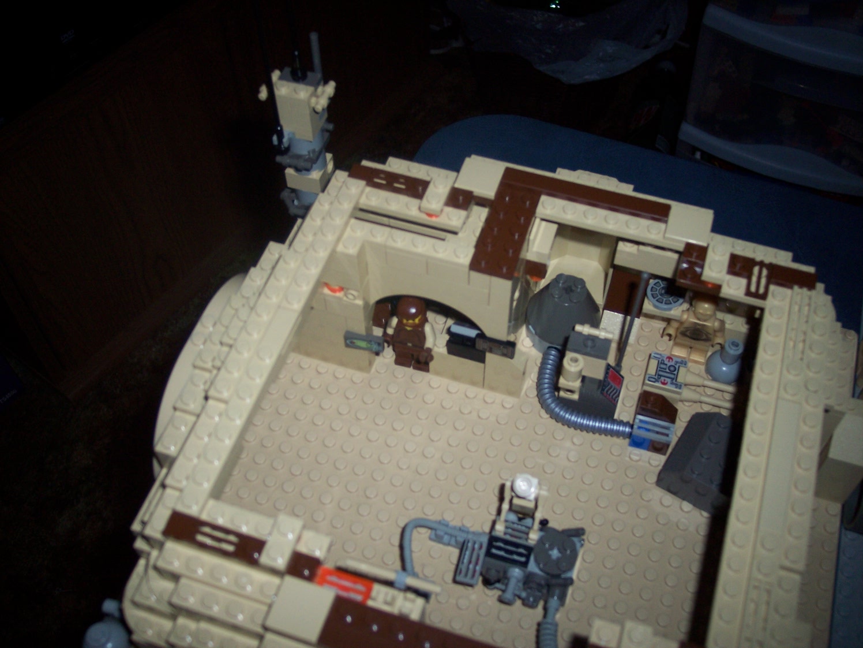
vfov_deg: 36.8
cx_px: 432
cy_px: 324
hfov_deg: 47.9
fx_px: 972
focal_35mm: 39
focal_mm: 8
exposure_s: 1/60
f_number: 2.8
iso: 100
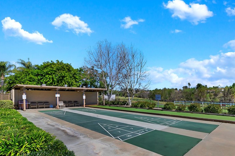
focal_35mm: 18
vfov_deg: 66.4
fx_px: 117
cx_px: 148
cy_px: 97
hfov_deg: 88.1
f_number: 20
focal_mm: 14
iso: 500
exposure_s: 1/400
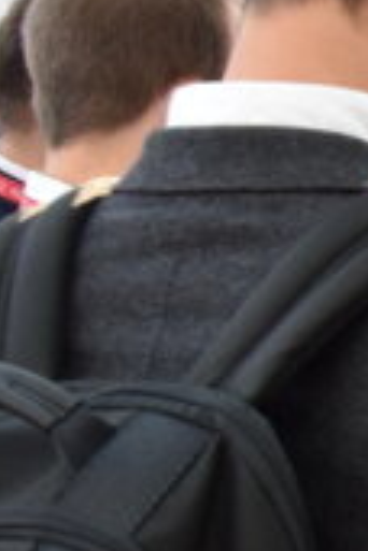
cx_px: 1385
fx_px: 2446
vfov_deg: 12.8
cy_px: 430
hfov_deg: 6.9
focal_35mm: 160
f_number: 9
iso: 1600
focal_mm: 21
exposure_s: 1/200
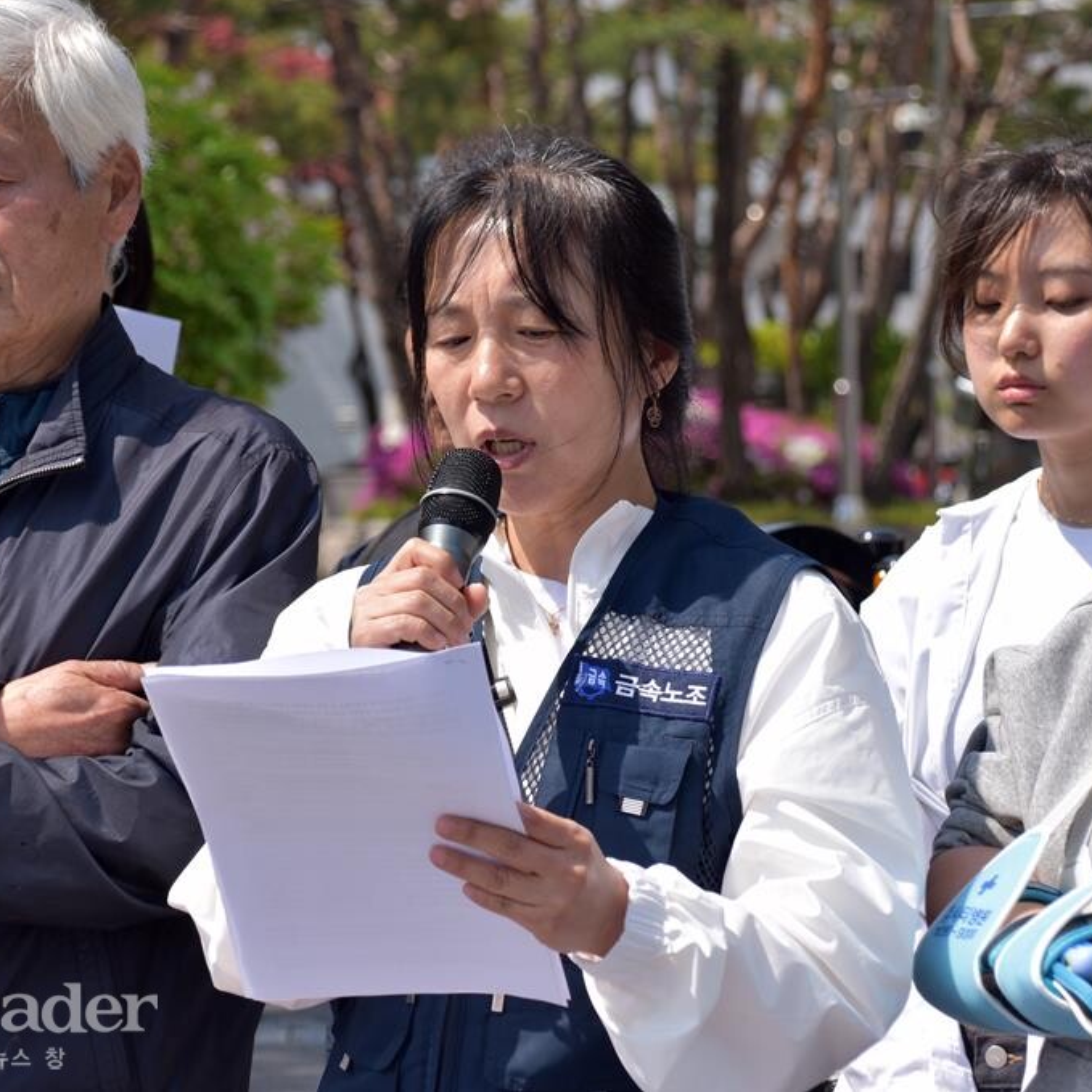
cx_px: 523
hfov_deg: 11.6
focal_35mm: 150
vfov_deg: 11.6
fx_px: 5354
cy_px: 544
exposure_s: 1/320
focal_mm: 78
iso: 100
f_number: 6.3
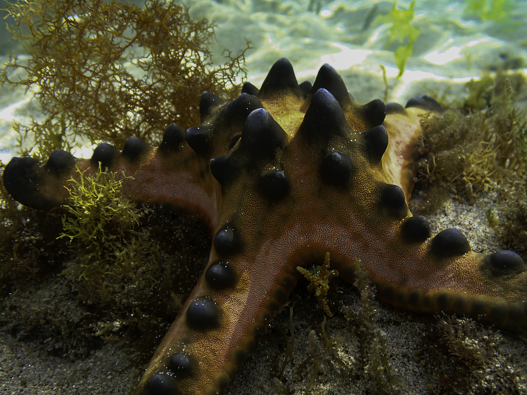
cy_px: 219
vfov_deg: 40.6
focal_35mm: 35
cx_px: 261
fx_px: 533
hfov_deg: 52.6
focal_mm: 5.4
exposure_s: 1/60
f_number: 6.3
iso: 100
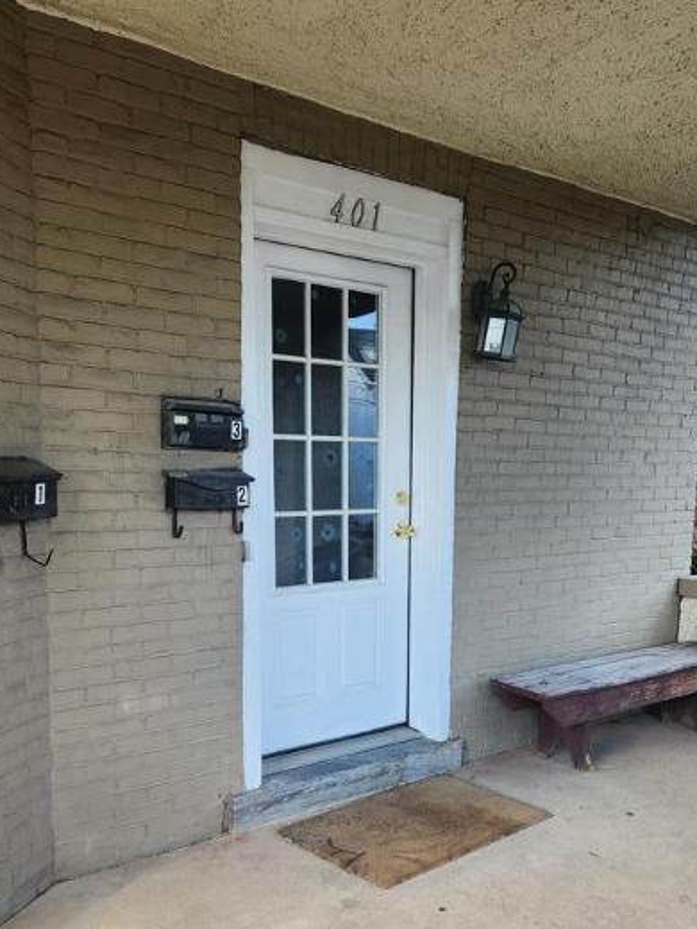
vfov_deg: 53.3
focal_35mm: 34
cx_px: 402
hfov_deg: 41.7
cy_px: 586
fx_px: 913
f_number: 1.8
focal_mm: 5.4
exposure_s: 1/180
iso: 32
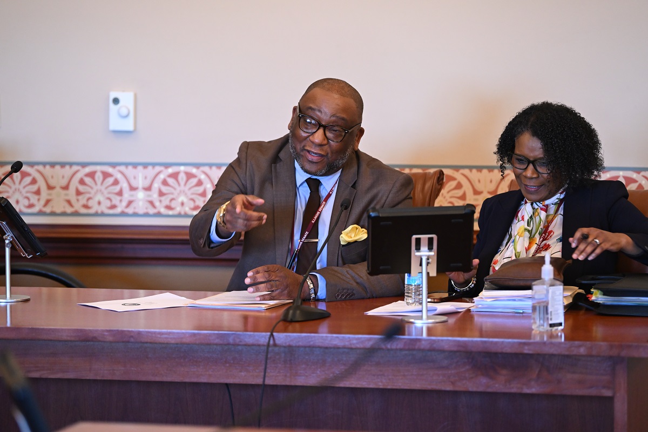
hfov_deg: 14.2
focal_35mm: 145
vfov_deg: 9.5
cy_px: 216
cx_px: 324
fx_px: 2610
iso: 3200
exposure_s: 1/200
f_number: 2.8
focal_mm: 145
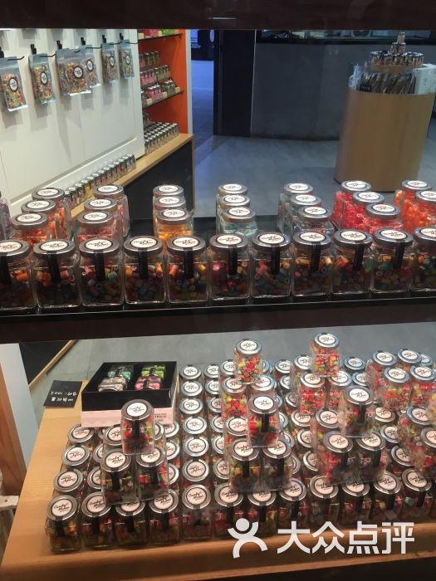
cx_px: 218
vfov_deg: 61.7
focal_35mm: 29
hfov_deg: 48.2
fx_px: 487
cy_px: 290
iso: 40
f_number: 2.2
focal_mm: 4.15
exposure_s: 1/33
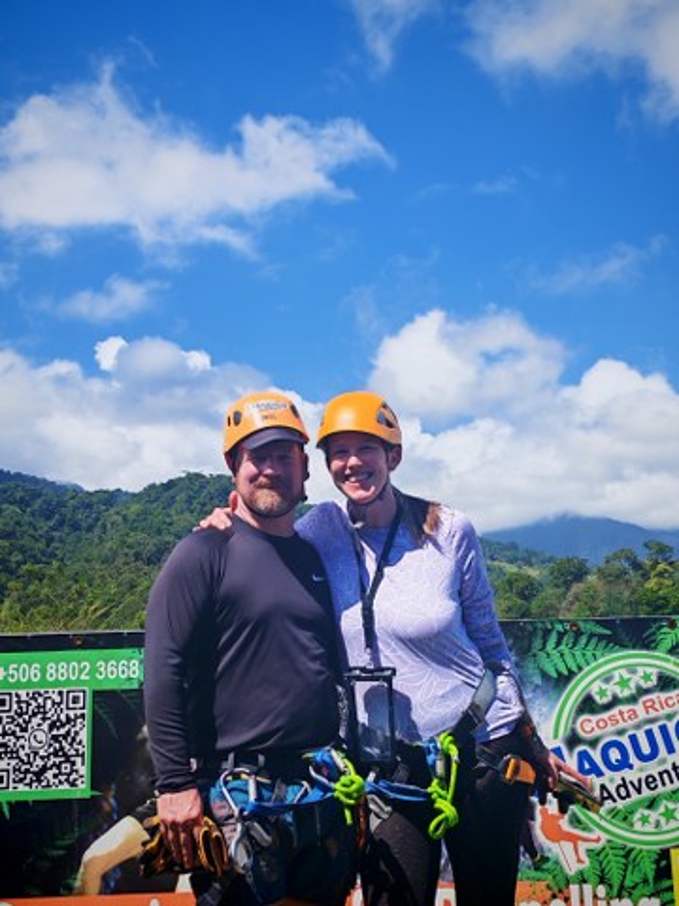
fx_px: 1255
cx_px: 340
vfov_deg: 39.7
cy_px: 453
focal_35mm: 48
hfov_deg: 30.3
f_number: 1.9
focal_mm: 6.12
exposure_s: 1/1400
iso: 80
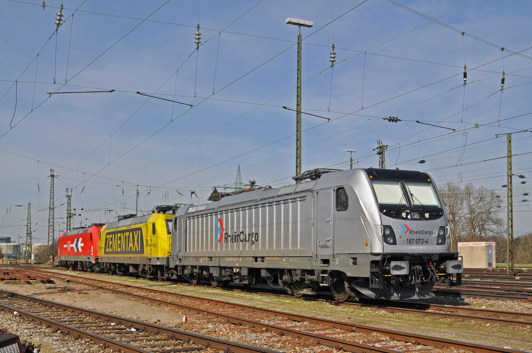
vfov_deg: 29.8
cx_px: 266
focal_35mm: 45
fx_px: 664
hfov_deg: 43.7
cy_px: 176
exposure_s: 1/500
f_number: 11
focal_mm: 30
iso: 250
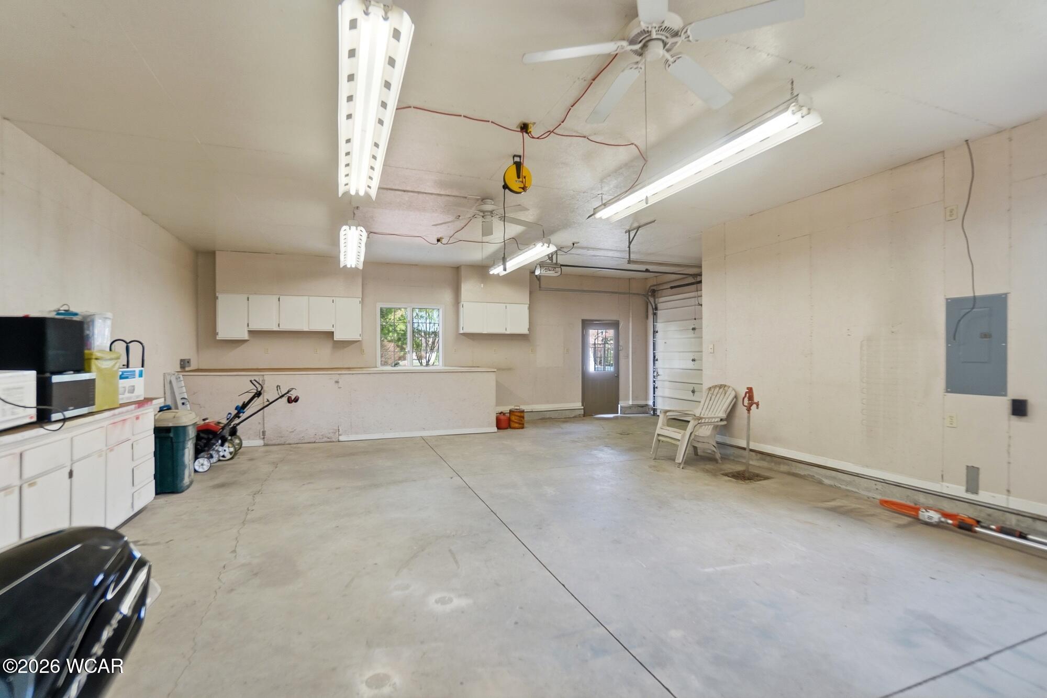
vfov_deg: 77.3
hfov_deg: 100.4
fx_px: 436
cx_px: 524
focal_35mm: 15
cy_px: 349
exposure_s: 1/500
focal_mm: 10
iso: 125
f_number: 4
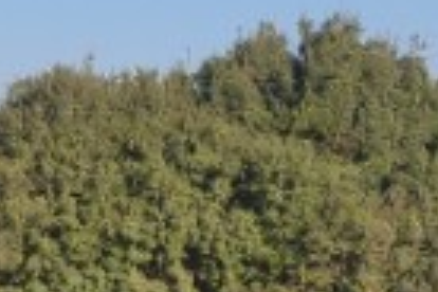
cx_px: -438
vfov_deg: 7.6
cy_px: 522
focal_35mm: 176
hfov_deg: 10.7
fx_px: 2141
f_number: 1.75
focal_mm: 4.77
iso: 112
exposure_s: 1/2205
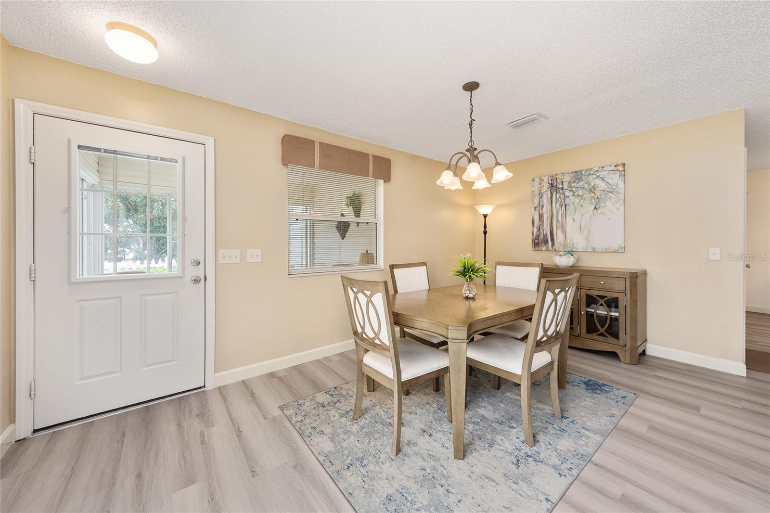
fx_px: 278
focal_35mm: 13
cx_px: 385
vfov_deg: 85.4
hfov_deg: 108.3
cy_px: 256
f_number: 7.1
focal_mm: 13
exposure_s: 1/25
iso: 320
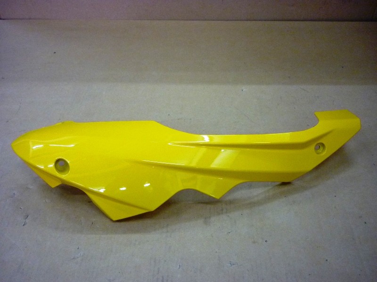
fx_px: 359
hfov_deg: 55.4
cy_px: 141
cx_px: 188
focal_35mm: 33
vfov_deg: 42.9
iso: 400
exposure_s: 1/30
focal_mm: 5.5
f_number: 2.8
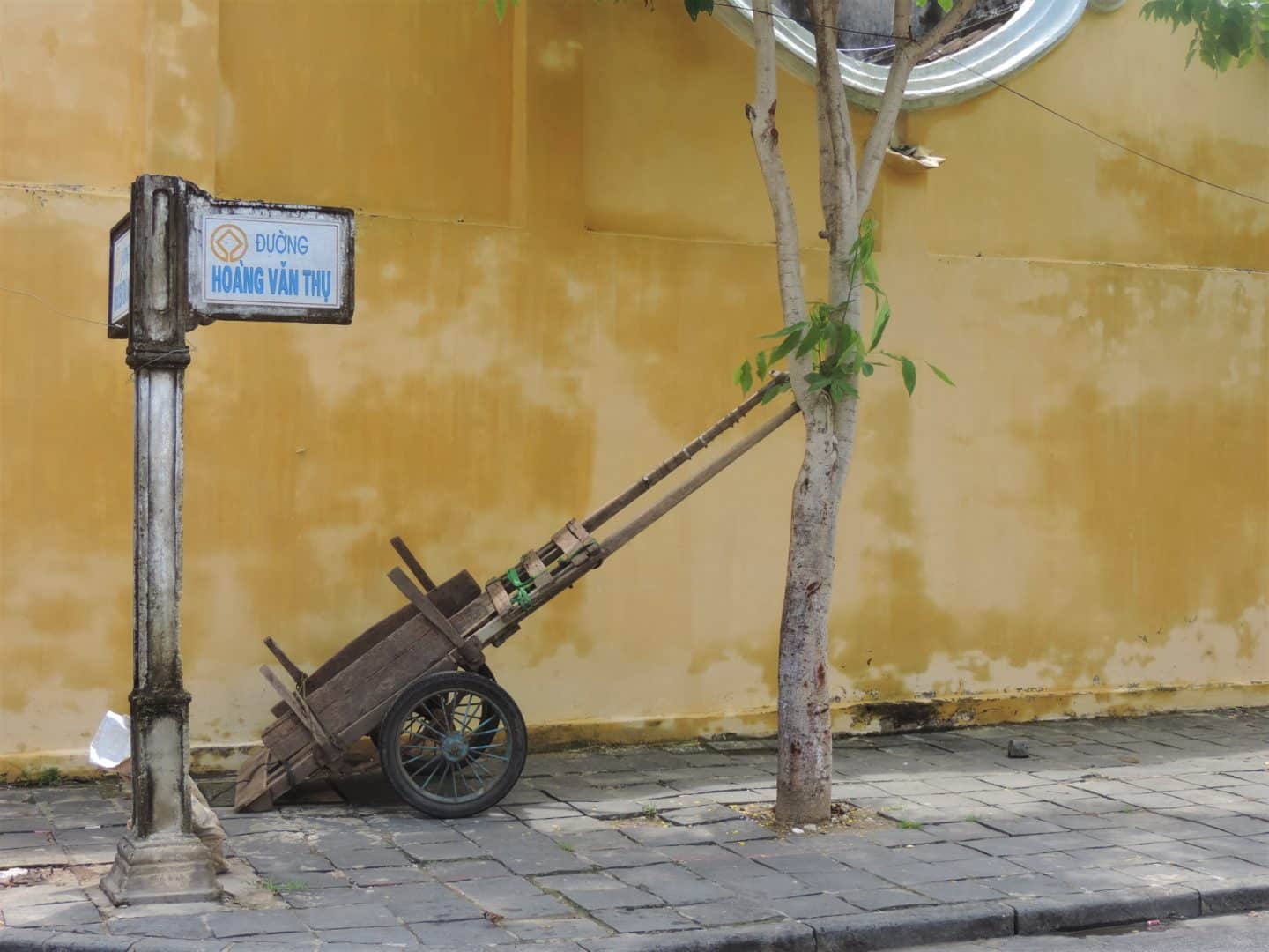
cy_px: 476
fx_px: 1833
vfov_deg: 29.1
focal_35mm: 50
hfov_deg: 38.2
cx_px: 634
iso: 80
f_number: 3.6
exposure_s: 1/250
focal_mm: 8.9
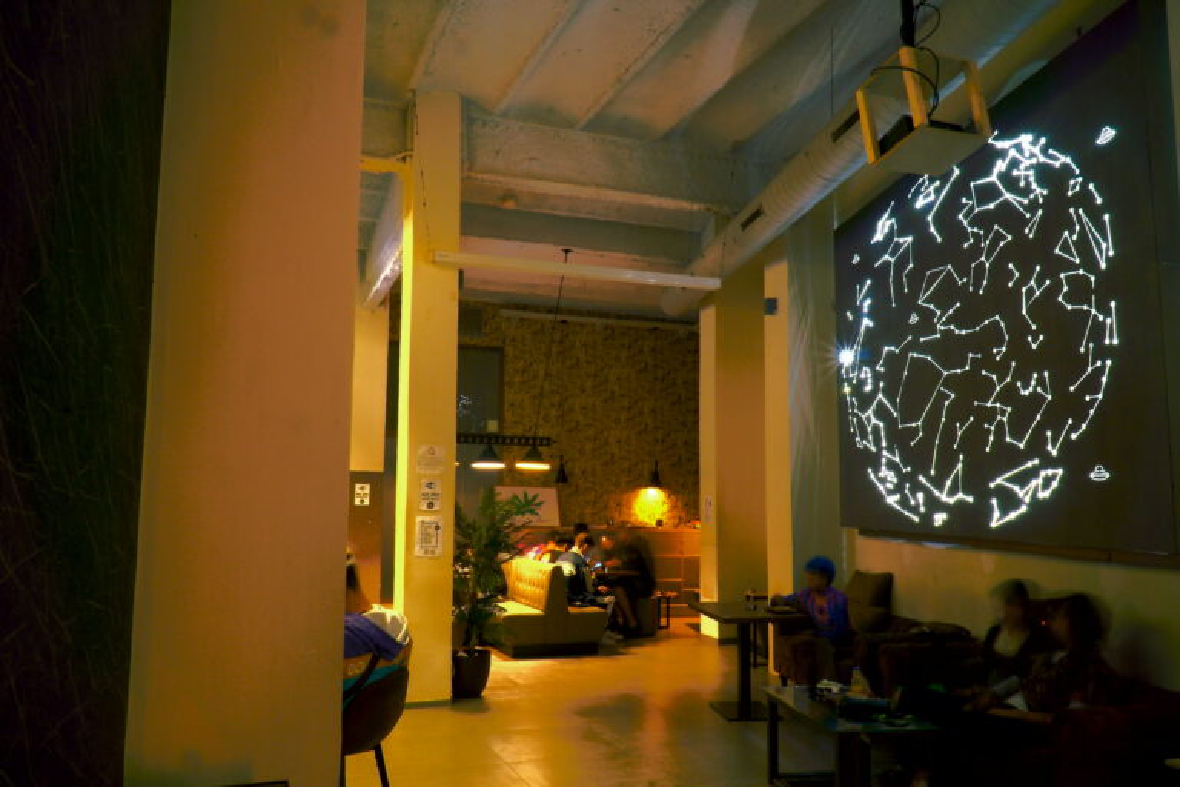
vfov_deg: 47.9
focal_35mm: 27
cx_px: 590
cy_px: 394
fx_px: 885
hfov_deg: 67.4
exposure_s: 15
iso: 100
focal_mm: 18
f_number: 22
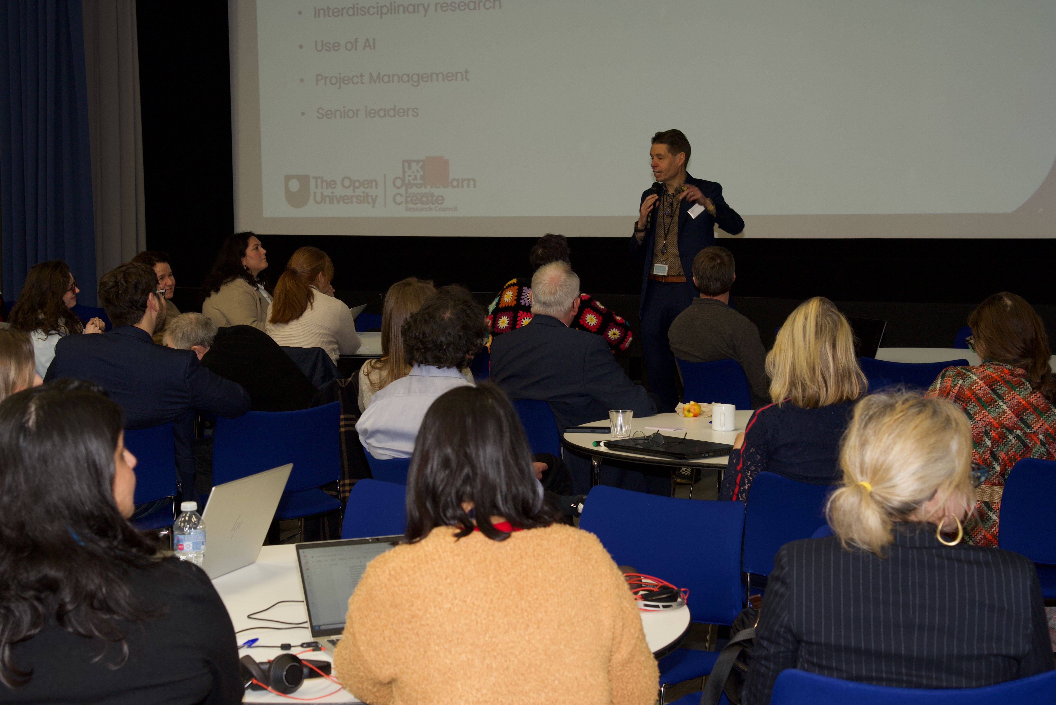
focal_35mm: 64
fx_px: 1878
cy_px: 317
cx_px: 451
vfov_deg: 21.3
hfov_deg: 31.4
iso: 1000
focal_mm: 52
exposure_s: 1/60
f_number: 6.3
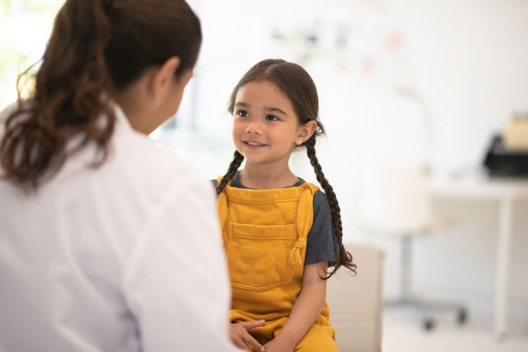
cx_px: 264
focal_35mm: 85
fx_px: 1246
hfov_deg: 23.9
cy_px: 176
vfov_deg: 16.1
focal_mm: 85
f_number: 1.8
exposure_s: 1/400
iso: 250
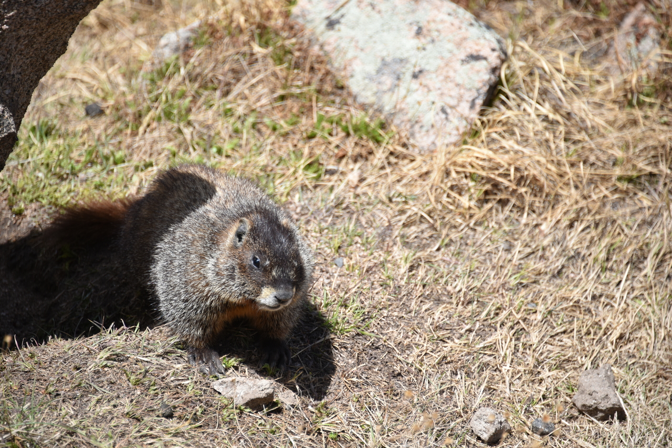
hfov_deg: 6.9
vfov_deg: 4.6
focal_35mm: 300
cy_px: 224
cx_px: 336
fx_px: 5601
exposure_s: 1/640
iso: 180
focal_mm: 300
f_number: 5.6
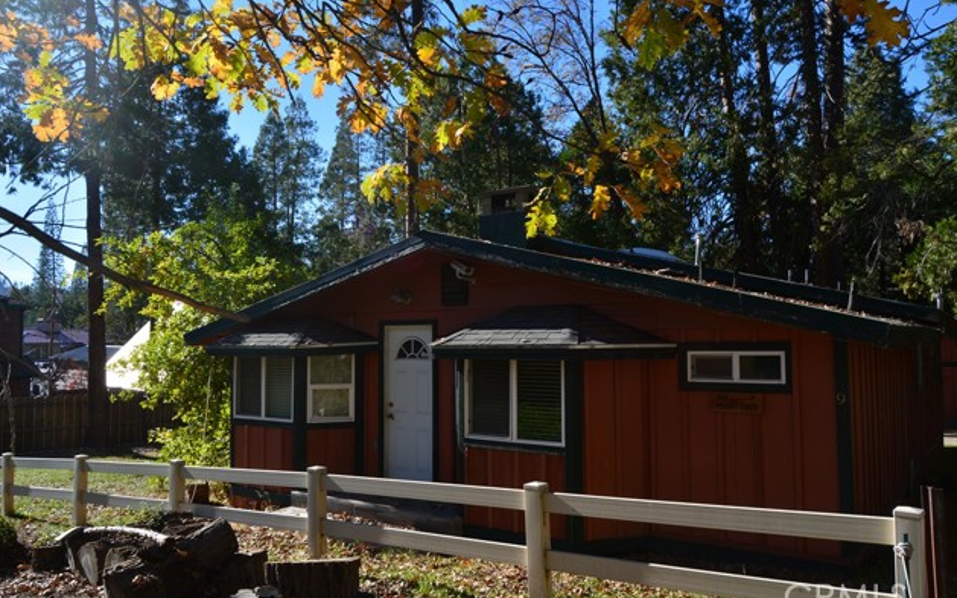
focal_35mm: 28
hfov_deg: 66.5
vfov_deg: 44.5
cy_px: 294
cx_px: 482
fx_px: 730
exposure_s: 1/250
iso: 250
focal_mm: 18
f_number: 10
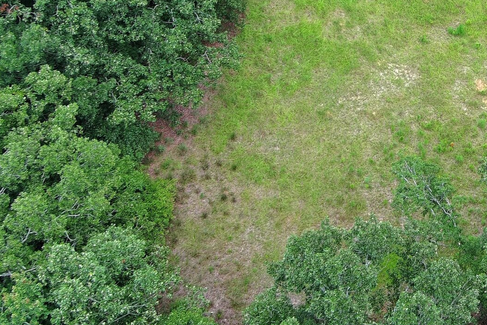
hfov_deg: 22.8
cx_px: 511
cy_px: -76
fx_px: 1150
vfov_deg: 15.4
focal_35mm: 85
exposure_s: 1/264
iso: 100
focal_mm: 10.57
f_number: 2.8
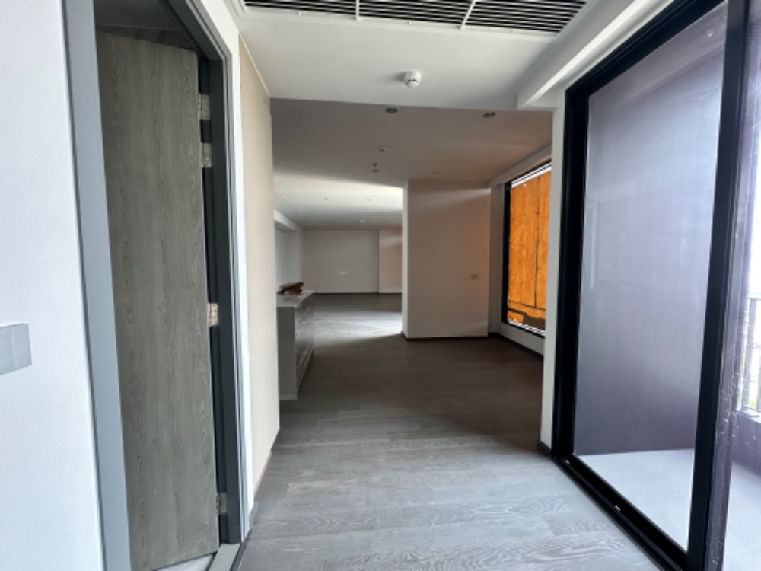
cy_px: 286
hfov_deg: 102.1
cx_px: 380
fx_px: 308
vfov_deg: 85.7
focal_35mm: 14
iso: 250
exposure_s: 1/99
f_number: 2.2
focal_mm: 2.22
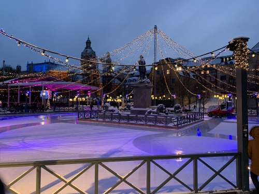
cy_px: 97
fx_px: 195
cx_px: 130
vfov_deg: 53.1
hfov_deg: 67.3
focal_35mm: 26
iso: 200
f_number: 1.8
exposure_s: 1/50
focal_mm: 4.25
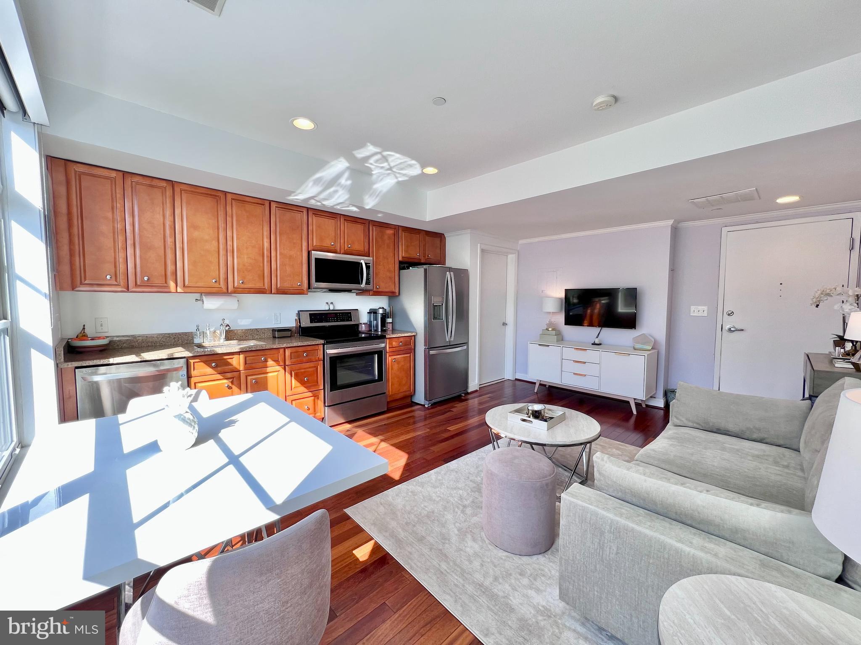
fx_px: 323
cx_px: 430
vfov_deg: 89.9
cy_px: 322
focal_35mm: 13
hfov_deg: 106.2
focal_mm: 1.57
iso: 32
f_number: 1.8
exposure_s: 1/99
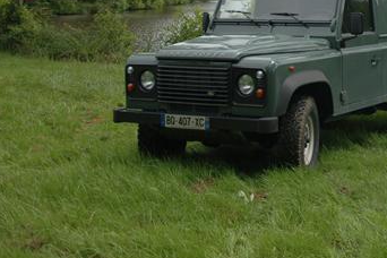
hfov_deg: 24.5
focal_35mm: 79
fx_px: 850
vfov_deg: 16.9
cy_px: -6
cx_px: 386
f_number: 4
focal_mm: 25
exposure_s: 1/1250
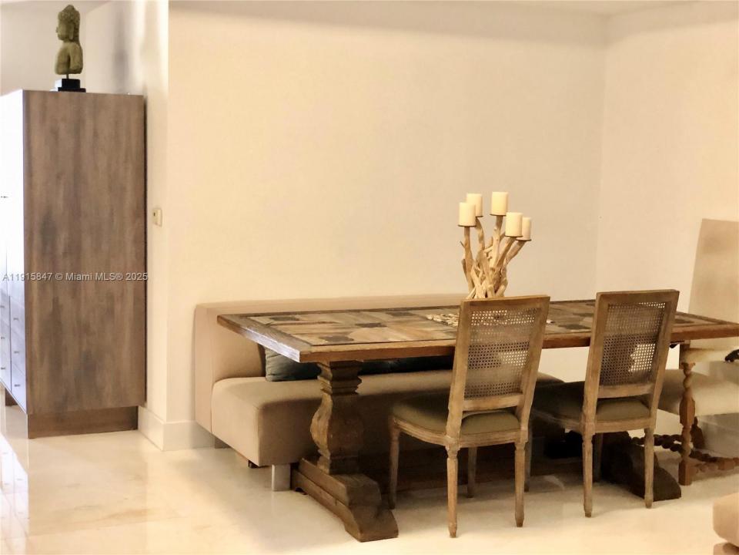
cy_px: 278
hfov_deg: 36.8
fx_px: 1110
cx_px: 370
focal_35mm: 52
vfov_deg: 28.0
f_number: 2.4
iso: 125
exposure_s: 1/30
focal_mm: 6
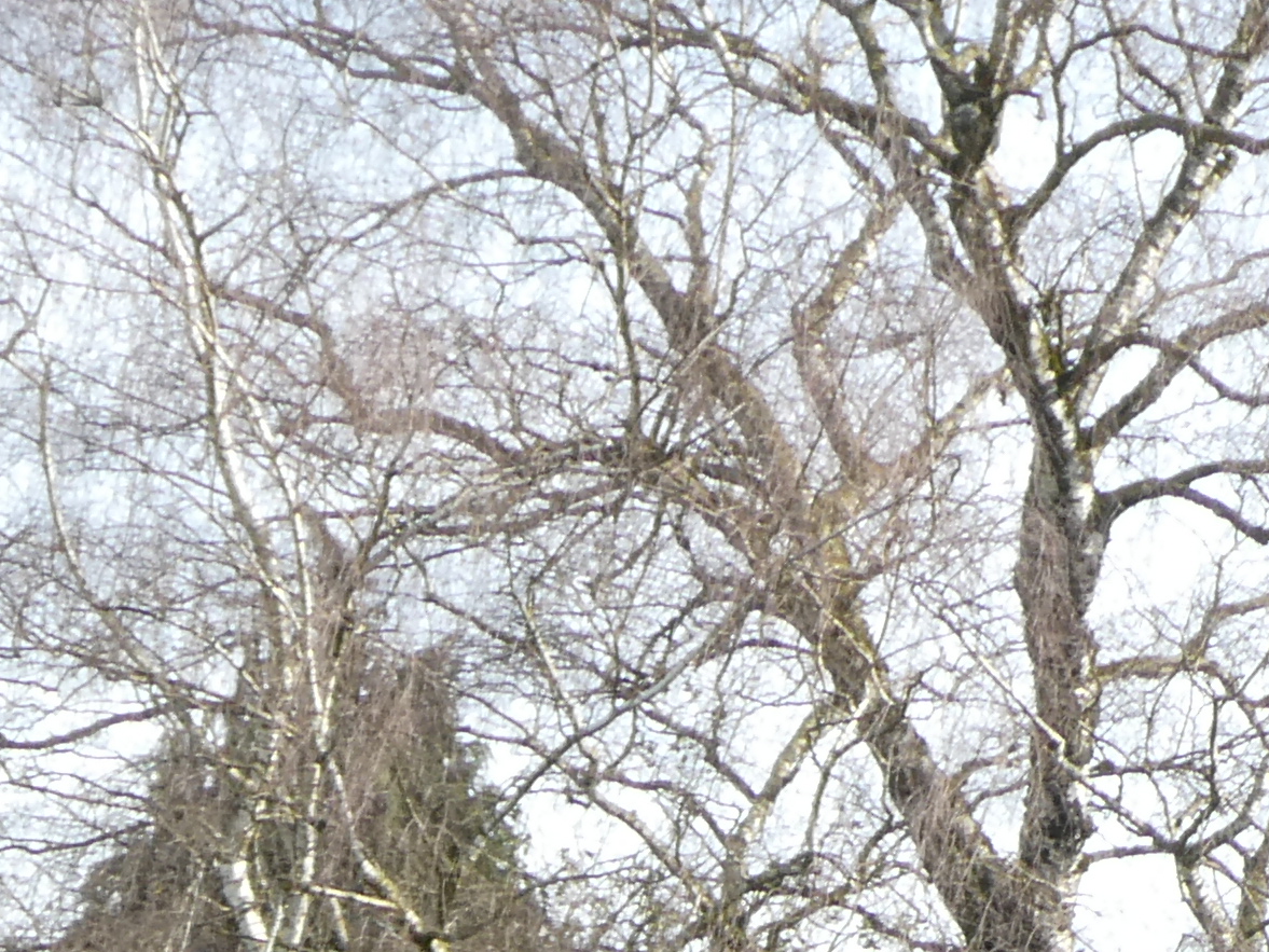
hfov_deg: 7.9
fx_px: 9202
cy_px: 1967
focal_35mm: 251
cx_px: 759
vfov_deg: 5.8
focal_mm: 10.3
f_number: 4.2
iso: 80
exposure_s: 1/200
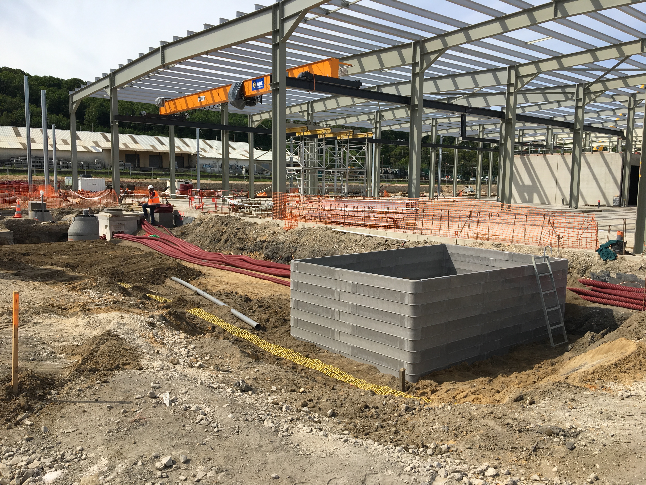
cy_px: 242
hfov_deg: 61.7
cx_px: 323
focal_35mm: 29
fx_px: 541
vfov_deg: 48.2
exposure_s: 1/1603
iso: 25
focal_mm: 4.15
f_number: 2.2
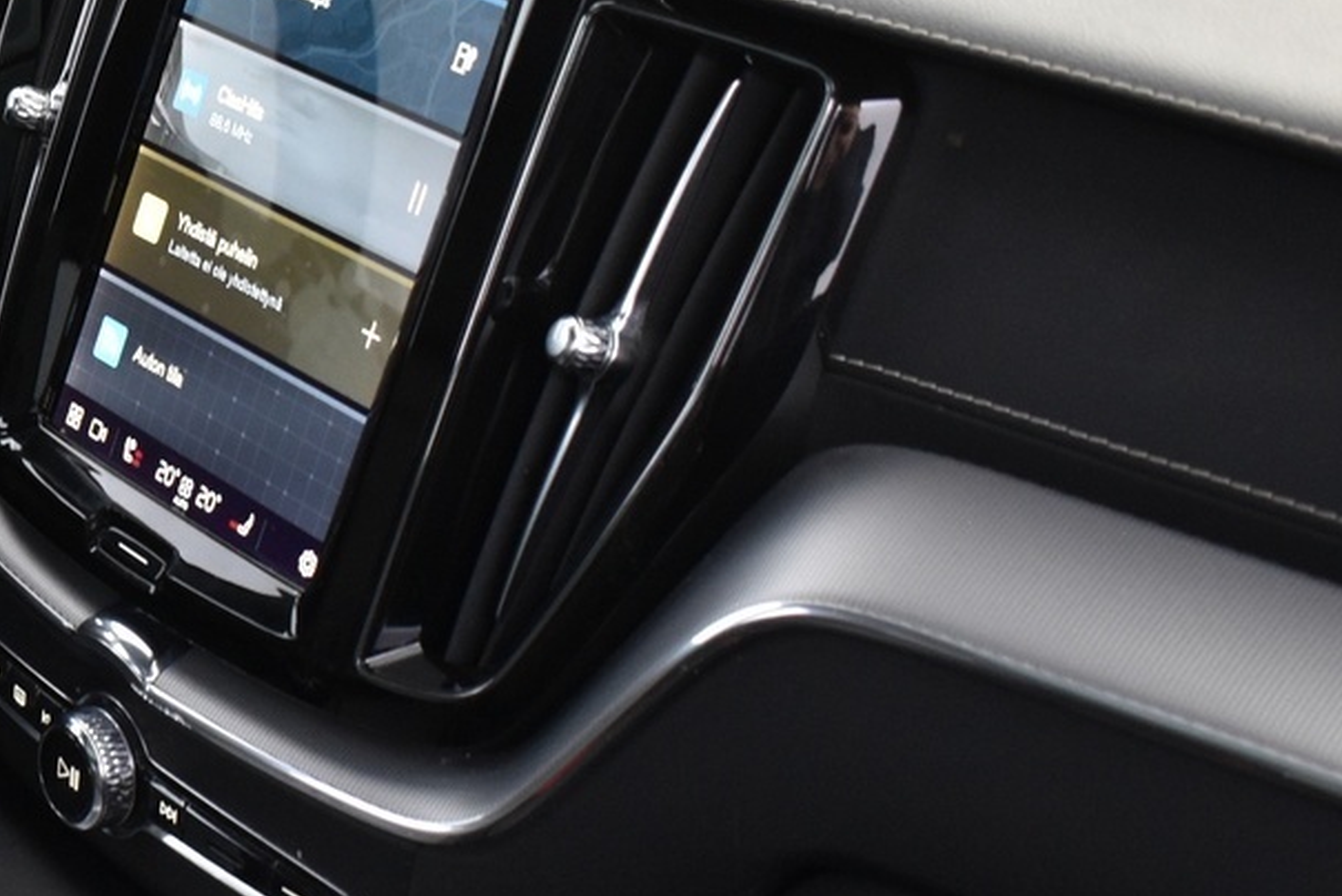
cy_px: 437
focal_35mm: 92
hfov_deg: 20.1
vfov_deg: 14.8
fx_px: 3444
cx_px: -441
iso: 1250
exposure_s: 1/6
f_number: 5
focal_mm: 23
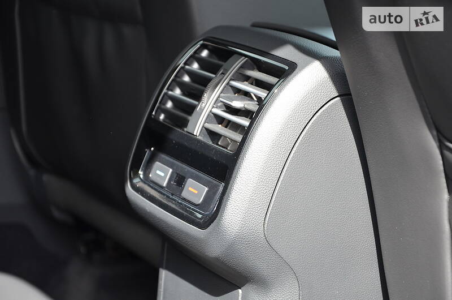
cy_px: 150
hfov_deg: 18.2
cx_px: 226
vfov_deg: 12.1
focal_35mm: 112
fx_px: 1410
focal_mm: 75
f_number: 5.6
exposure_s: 1/125
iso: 400
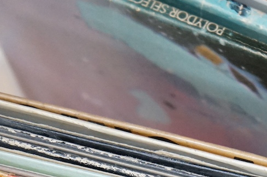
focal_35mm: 246
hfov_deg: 8.2
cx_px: 382
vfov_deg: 5.6
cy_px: 87
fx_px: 1823
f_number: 5.6
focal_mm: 70
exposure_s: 1/80
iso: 3200
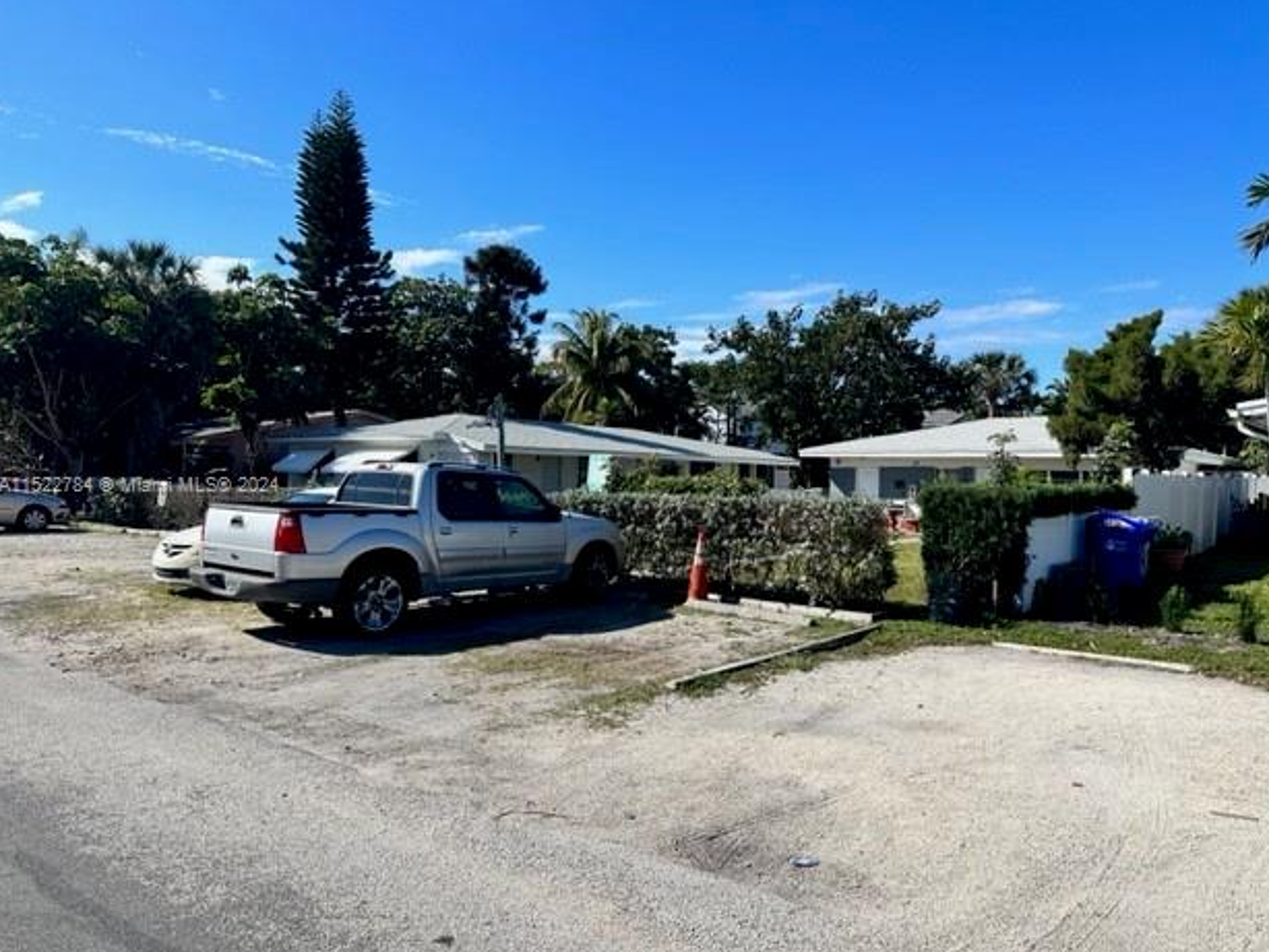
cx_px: 655
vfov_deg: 54.9
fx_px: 917
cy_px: 487
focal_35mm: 25
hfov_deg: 69.4
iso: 80
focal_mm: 6.86
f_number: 1.78
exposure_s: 1/5525
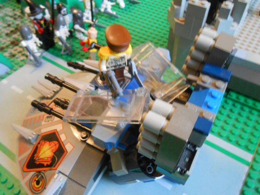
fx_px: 225
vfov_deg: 46.8
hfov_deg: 60.0
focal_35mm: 30
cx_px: 130
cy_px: 98
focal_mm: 5.3
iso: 400
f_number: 3.8
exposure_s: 1/3
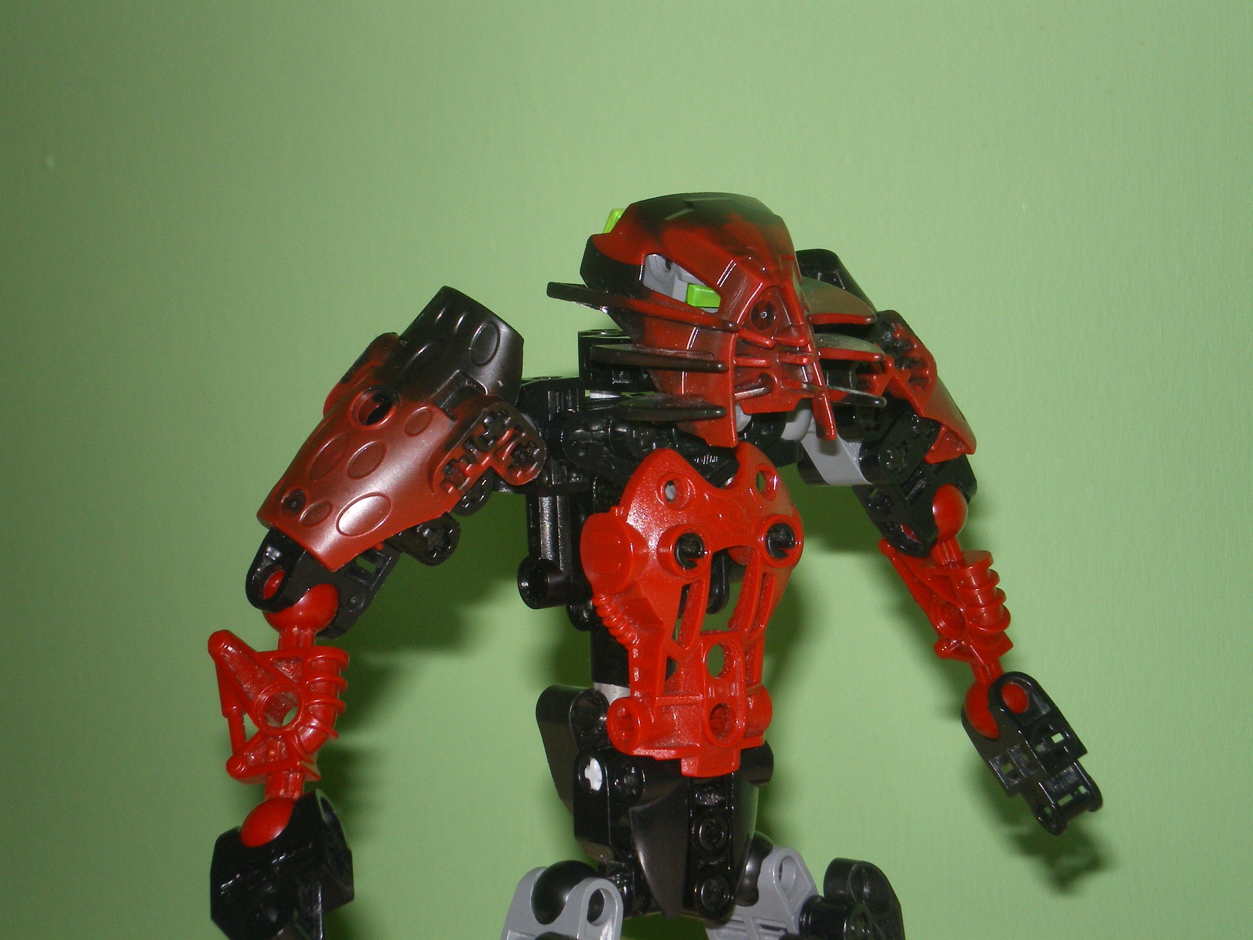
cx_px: 626
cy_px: 470
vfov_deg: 13.0
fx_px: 4126
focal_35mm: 114
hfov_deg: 17.3
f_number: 8.5
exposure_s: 1/60
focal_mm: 18.9
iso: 160
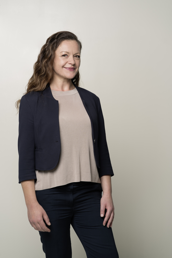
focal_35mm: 85
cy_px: 129
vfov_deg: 23.9
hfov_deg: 16.1
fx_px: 609
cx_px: 86
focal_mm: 85
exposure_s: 1/160
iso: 50
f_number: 4
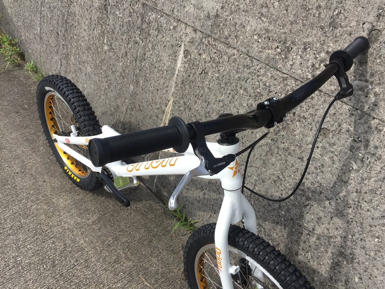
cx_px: 192
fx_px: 323
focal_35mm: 29
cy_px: 144
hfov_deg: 61.7
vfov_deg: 48.2
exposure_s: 1/1647
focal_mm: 4.15
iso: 32
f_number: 2.2
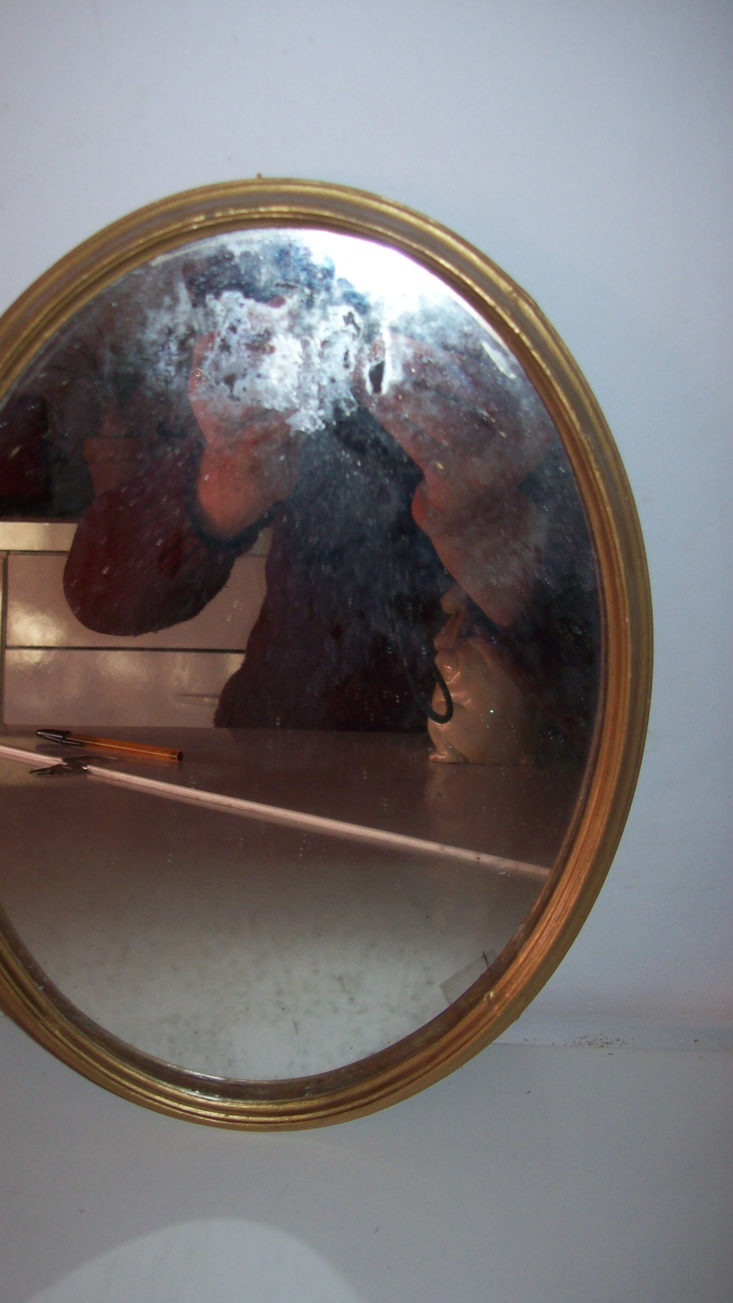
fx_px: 1382
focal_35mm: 40
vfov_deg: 50.5
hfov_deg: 29.5
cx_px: 245
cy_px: 650
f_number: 2.7
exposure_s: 1/64
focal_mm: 6
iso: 80
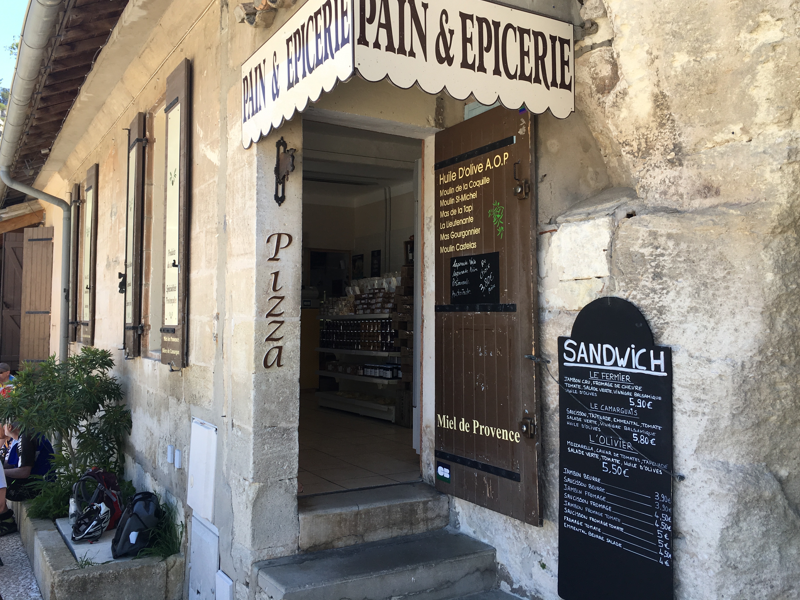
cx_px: 410
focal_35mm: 31
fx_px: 716
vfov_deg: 45.4
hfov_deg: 58.3
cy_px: 282
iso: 25
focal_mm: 4.15
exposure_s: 1/359
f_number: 2.2
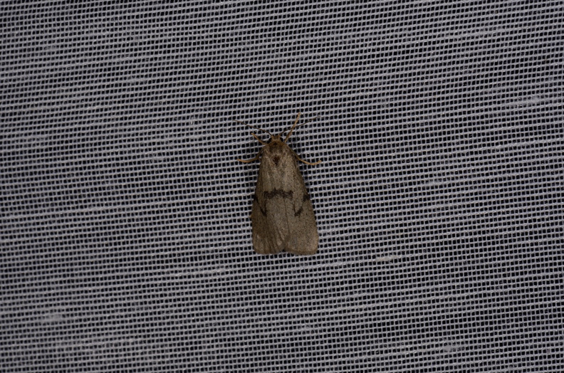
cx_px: 282
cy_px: 186
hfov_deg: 16.1
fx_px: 1993
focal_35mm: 128
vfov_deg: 10.7
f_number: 25
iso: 100
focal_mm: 85
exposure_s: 1/60
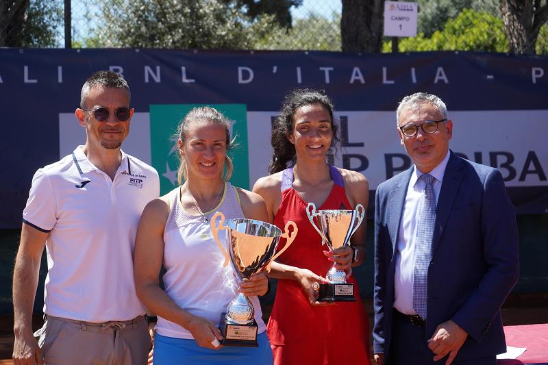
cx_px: 274
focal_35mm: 68
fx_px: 1035
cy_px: 182
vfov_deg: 20.0
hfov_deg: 29.7
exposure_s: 1/2000
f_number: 5.6
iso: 800
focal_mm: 68
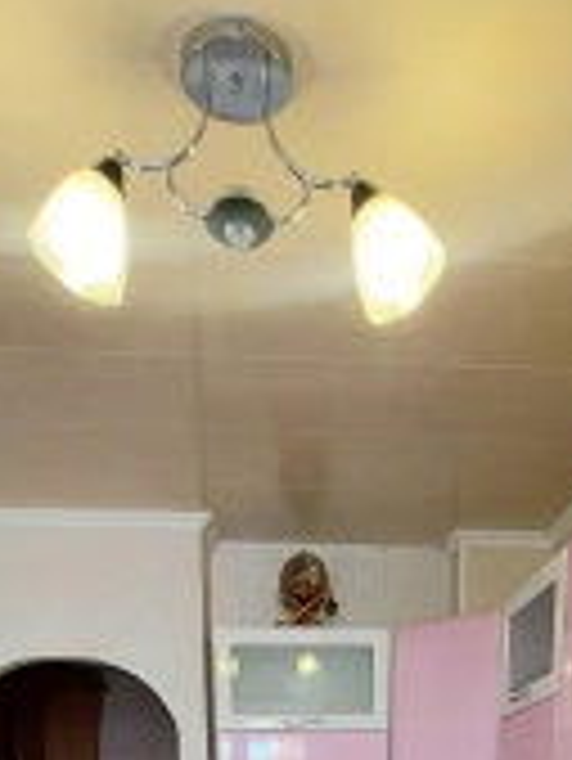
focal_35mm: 36
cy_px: 1039
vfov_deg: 33.3
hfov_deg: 39.5
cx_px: 349
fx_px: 792
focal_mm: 1.74
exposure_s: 1/50
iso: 125
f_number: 2.2
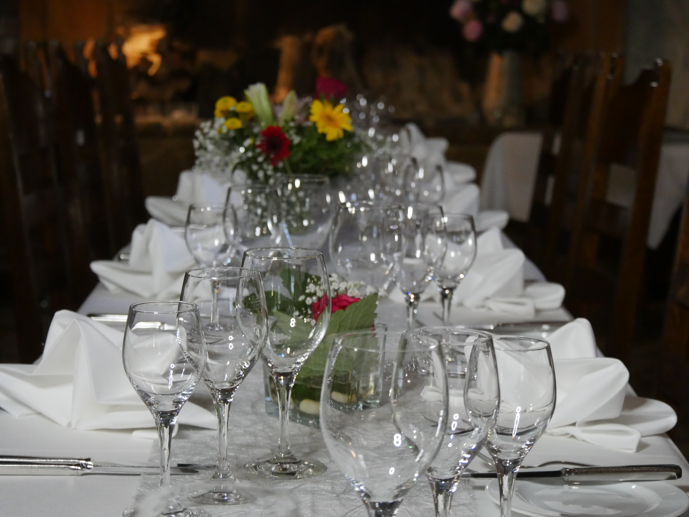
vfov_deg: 18.4
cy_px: 258
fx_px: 1592
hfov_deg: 24.4
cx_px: 344
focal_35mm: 80
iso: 3200
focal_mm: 40
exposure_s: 1/100
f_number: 4.7
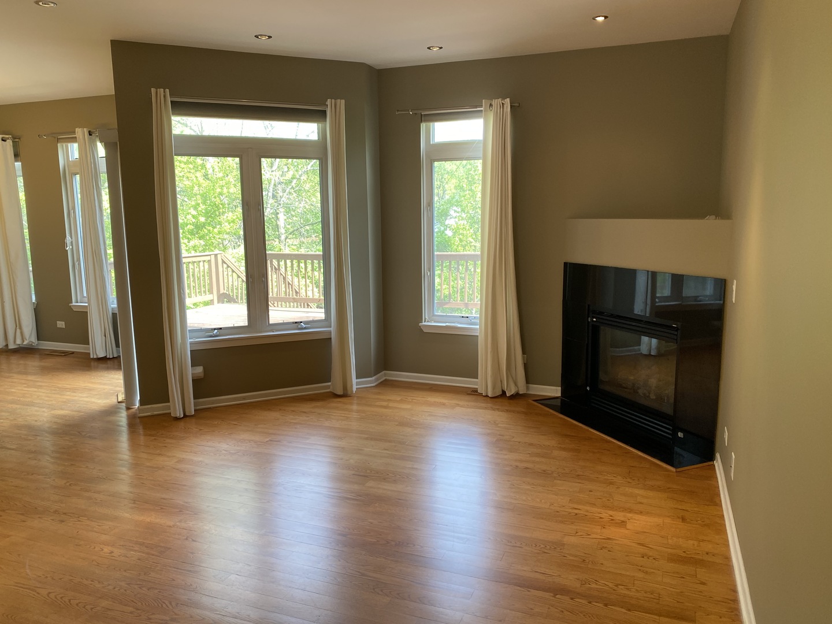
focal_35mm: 26
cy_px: 312
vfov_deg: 53.1
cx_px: 416
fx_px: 625
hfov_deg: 67.3
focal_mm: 4.25
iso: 100
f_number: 1.8
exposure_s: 1/120
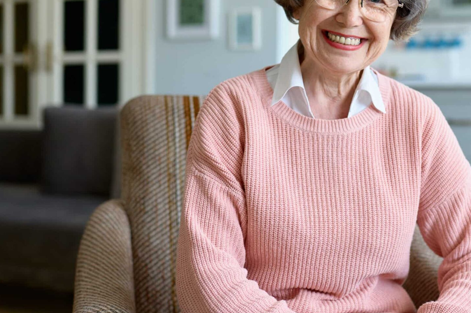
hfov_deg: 32.2
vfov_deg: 21.9
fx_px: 810
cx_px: 301
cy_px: 160
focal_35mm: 62
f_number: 2
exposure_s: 1/90
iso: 400
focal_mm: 35
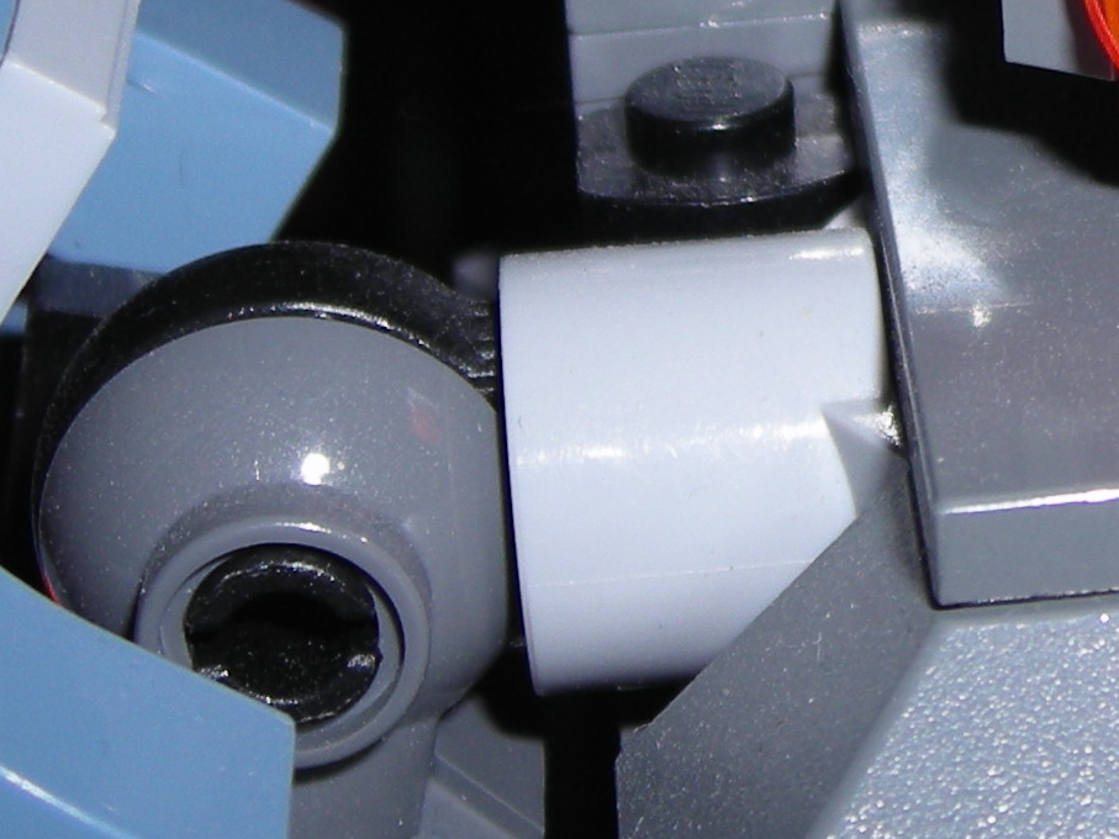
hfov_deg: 13.2
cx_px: 1360
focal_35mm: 146
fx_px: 4719
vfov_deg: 10.0
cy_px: -191
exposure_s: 1/60
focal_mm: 7.8
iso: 50
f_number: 6.9
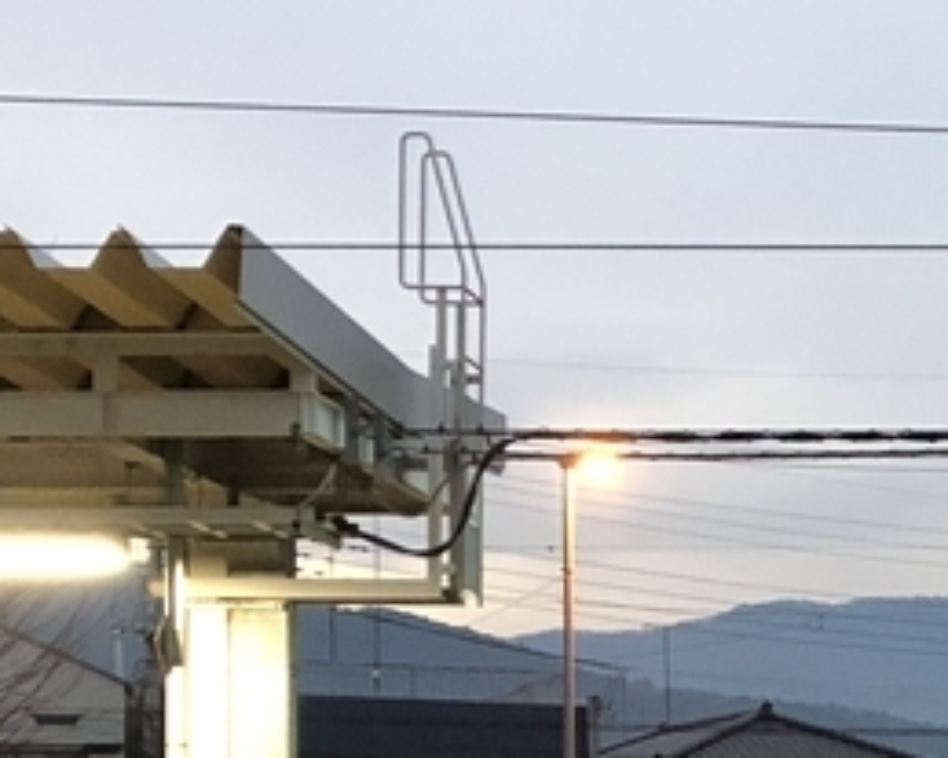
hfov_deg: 16.4
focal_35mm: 112
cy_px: 1007
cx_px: 1157
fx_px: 3141
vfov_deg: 13.2
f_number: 1.8
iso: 400
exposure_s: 1/33
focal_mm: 3.99
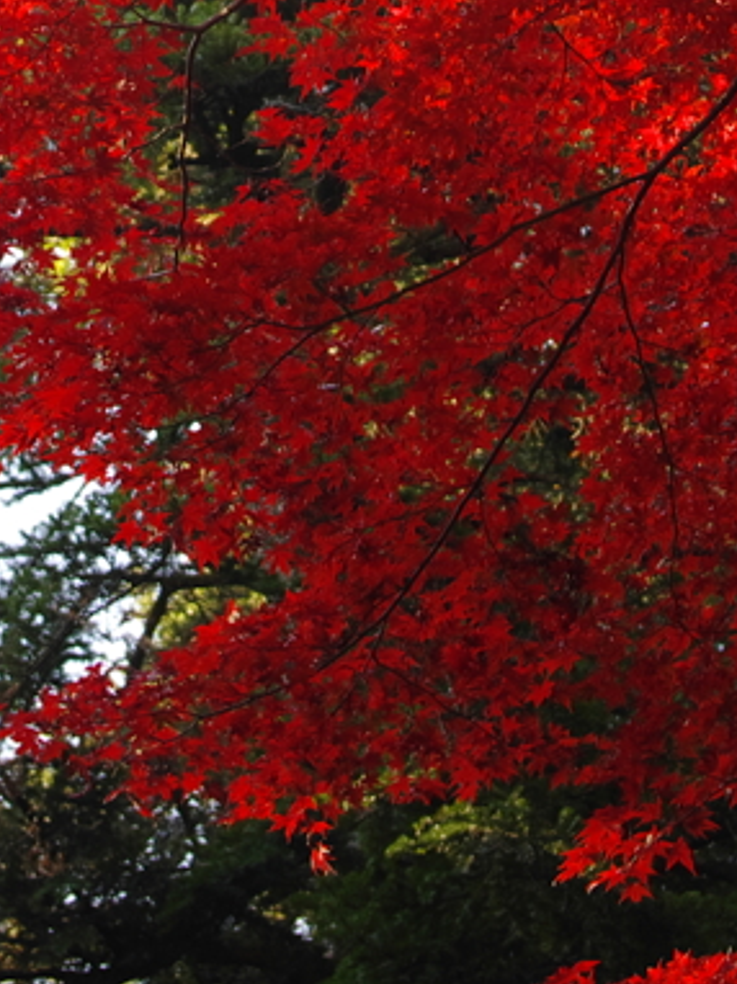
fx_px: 3808
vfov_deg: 14.3
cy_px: -157
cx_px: 198
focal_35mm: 134
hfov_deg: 11.0
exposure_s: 1/60
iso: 160
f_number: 4.5
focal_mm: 35
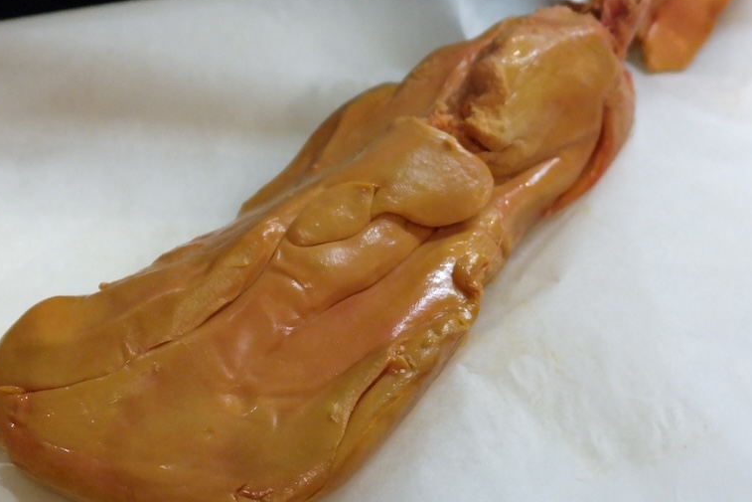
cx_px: 424
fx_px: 2549
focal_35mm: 122
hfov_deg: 16.8
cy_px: 152
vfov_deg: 11.2
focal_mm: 50
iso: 1600
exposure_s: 1/80
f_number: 5.6
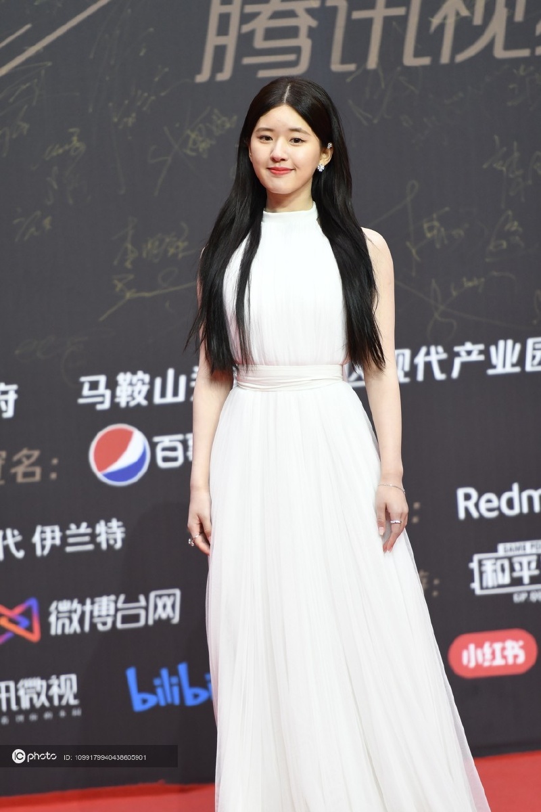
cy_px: 406
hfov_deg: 4.6
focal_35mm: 300
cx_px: 270
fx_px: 6762
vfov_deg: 6.9
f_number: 2.8
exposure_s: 1/200
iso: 1000
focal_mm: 200
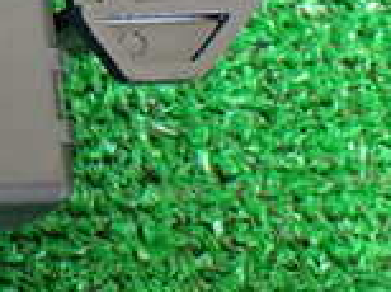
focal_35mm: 117
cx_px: -343
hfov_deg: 14.5
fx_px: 1319
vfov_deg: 12.2
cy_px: -91
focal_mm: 5.4
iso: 800
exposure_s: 1/60
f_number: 2.3
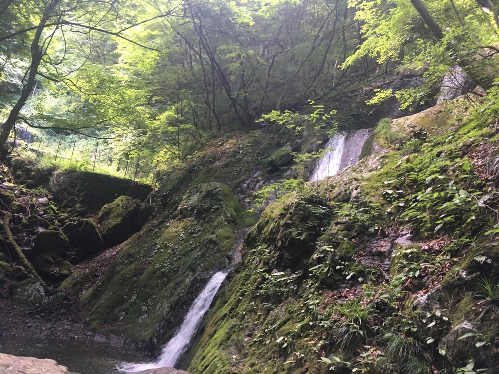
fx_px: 418
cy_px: 187
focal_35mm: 29
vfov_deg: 48.2
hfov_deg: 61.7
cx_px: 250
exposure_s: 1/30
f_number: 2.2
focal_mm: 4.15
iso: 125
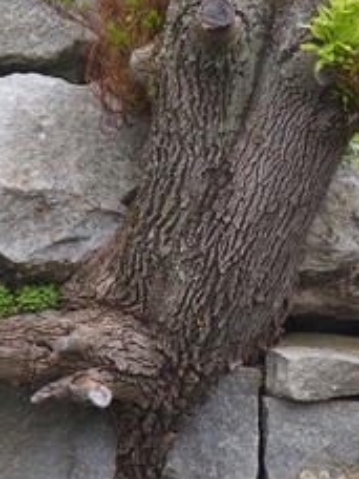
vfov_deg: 4.1
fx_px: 6610
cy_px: 231
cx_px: 136
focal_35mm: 478
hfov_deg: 3.1
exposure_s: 1/250
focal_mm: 51.4
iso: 100
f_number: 2.8
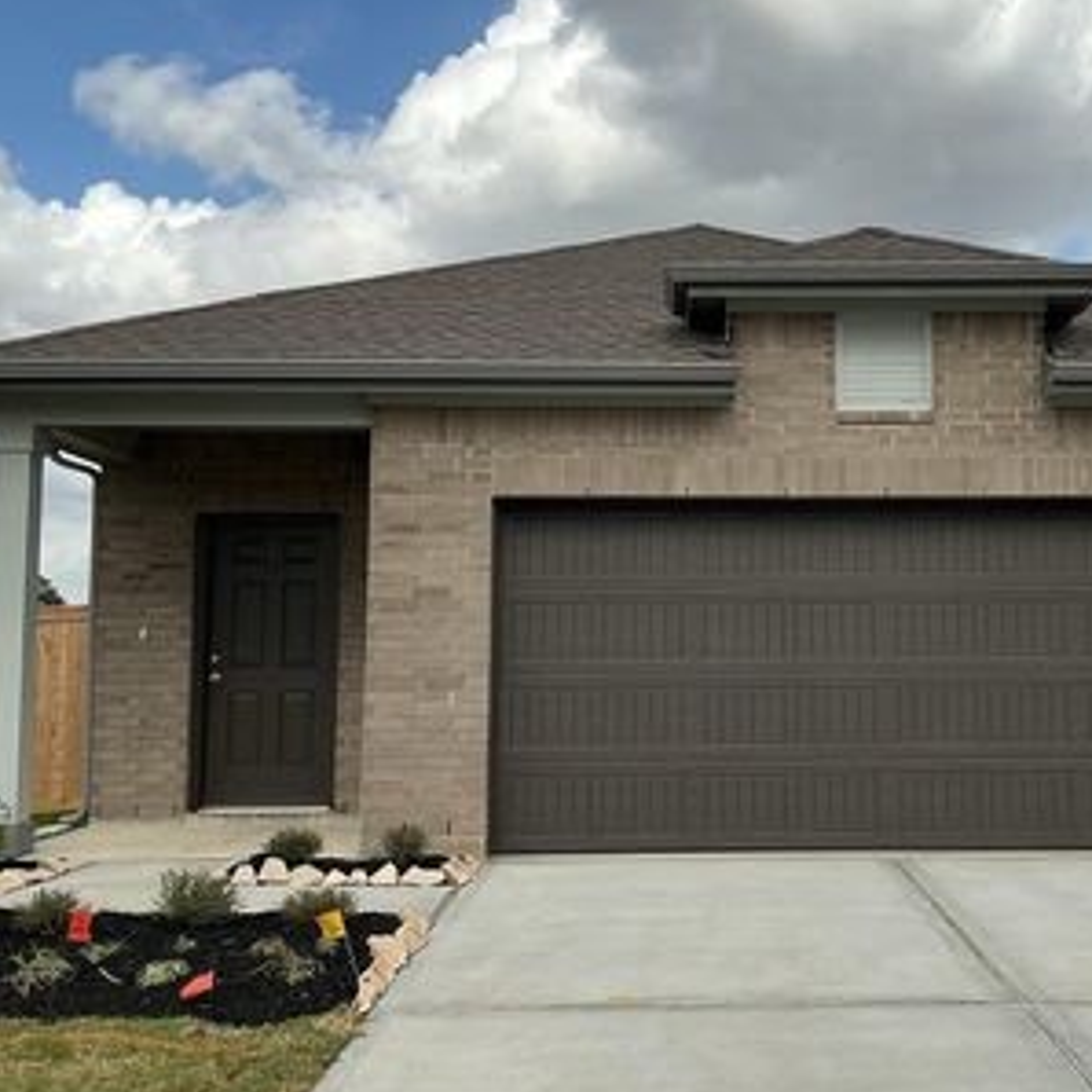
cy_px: 530
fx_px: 1535
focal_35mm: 43
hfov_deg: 38.7
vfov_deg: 39.2
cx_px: 733
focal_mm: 3
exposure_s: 1/2141
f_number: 1.8
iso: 25
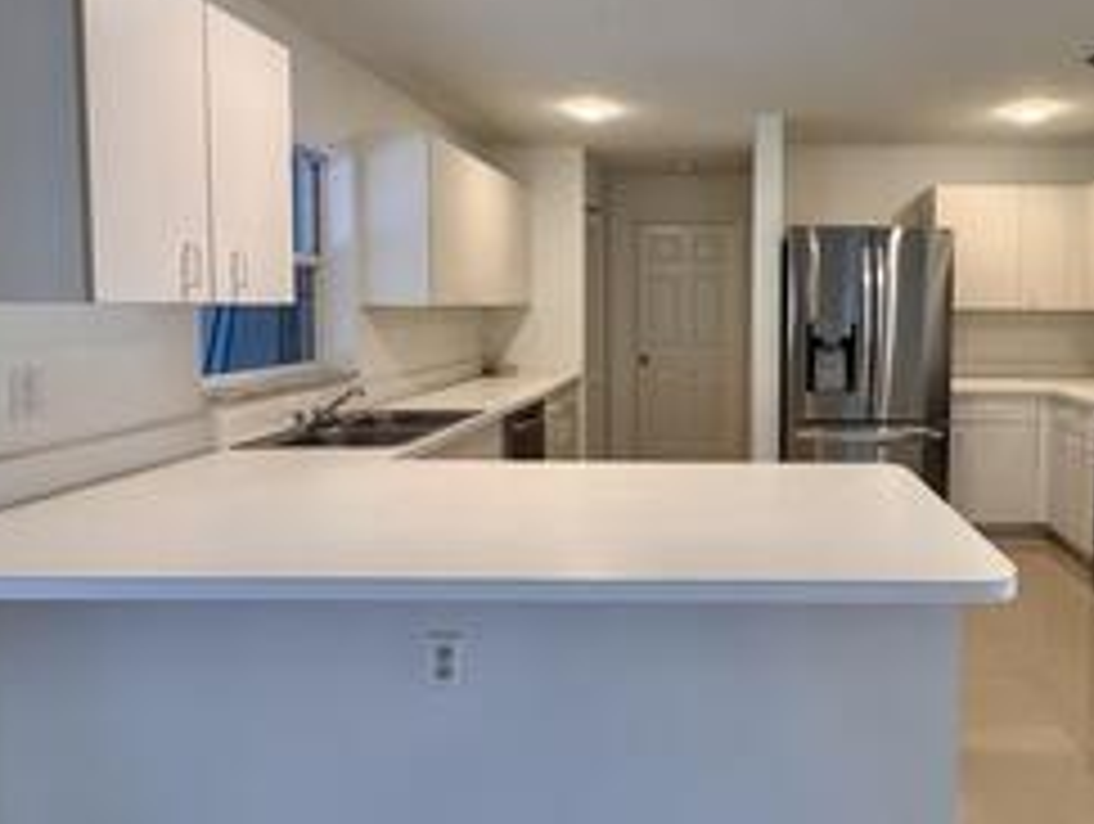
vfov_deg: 58.8
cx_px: 734
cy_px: 351
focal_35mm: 23
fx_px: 728
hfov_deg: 71.6
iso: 200
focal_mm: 2.22
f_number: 2.2
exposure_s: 1/120
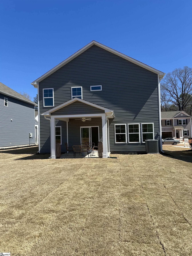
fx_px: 177
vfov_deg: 71.6
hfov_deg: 56.8
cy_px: 128
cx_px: 96
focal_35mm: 24
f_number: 1.78
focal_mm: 6.86
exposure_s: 1/3861
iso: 80
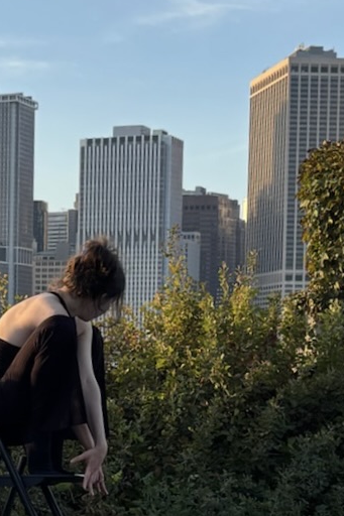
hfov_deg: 13.5
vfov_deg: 20.2
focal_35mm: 100
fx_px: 1434
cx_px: 0
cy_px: 425
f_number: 1.6
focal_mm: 5.96
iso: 50
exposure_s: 1/736
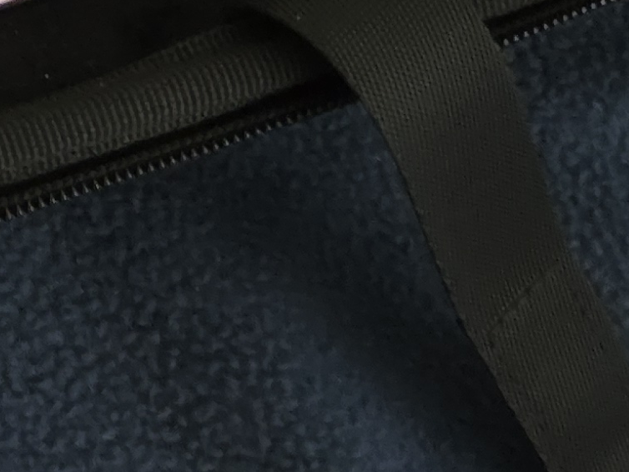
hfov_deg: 13.2
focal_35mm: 122
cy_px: -220
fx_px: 2218
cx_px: -742
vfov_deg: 11.7
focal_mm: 5.4
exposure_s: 1/10
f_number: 1.8
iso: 500
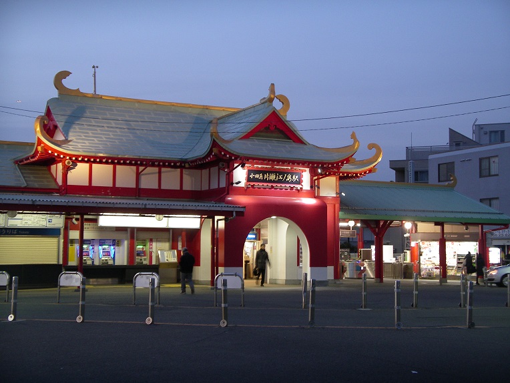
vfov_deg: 23.7
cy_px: 192
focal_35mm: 62
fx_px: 914
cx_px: 255
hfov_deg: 31.2
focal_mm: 12.8
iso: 200
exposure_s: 1/8
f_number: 3.3
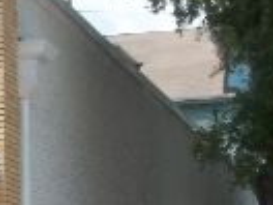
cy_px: 186
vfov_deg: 8.0
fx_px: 1451
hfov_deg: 9.5
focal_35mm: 184
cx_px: -391
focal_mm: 5.9
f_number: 8
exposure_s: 1/100
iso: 64
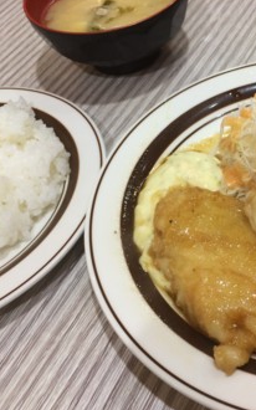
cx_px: 210
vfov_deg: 47.2
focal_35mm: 42
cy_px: 207
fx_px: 469
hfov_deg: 29.7
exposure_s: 1/30
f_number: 2.2
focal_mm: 4.15
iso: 100
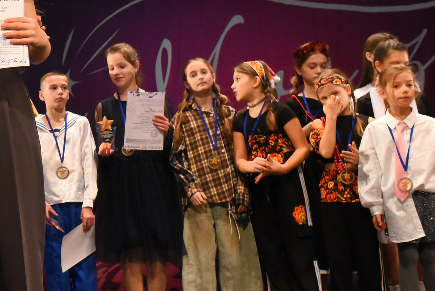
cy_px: 134
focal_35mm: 78
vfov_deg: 17.5
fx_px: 943
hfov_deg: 24.2
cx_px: -47
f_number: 6.3
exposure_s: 1/250
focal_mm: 35
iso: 5000
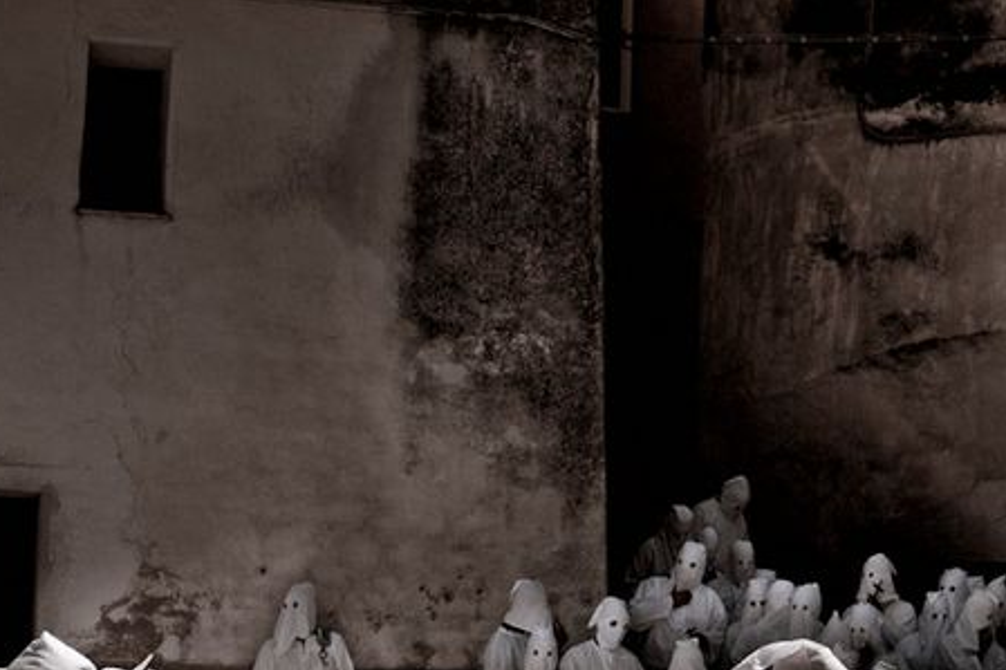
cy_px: 484
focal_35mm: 89
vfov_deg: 15.3
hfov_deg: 22.8
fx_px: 2486
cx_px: 650
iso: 100
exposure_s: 1/1500
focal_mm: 50
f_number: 5.6
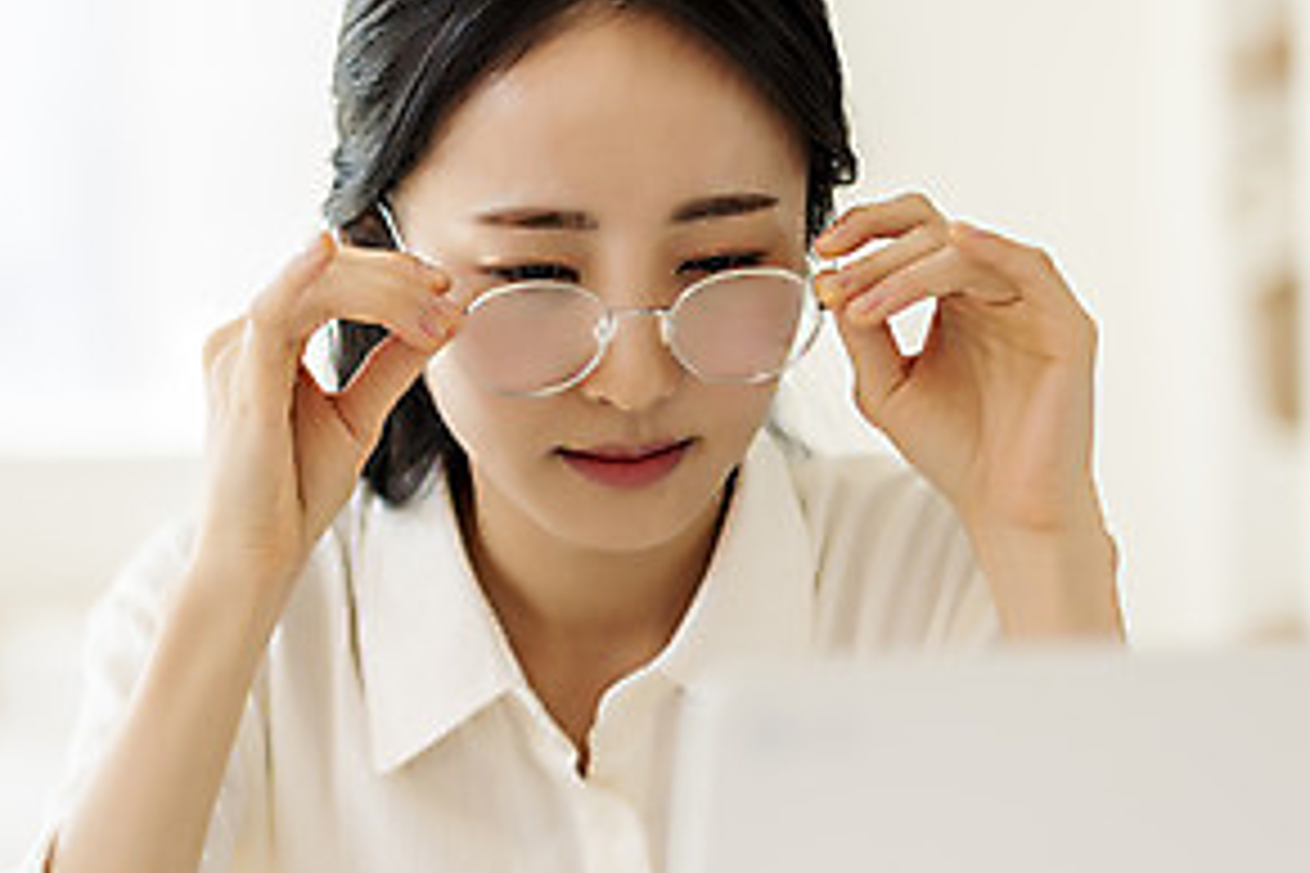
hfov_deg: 19.6
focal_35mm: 103
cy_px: 500
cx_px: 218
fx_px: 3748
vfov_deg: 13.3
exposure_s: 1/320
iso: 125
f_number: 2
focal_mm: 50
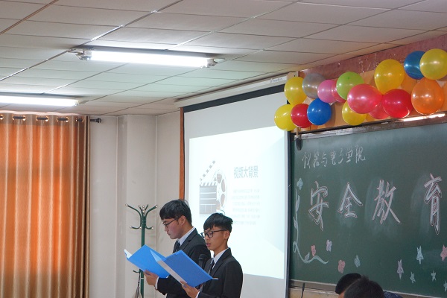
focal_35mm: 103
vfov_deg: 13.3
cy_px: 149
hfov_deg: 19.8
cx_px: 224
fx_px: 1279
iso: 1600
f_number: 5.6
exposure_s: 1/30
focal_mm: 69
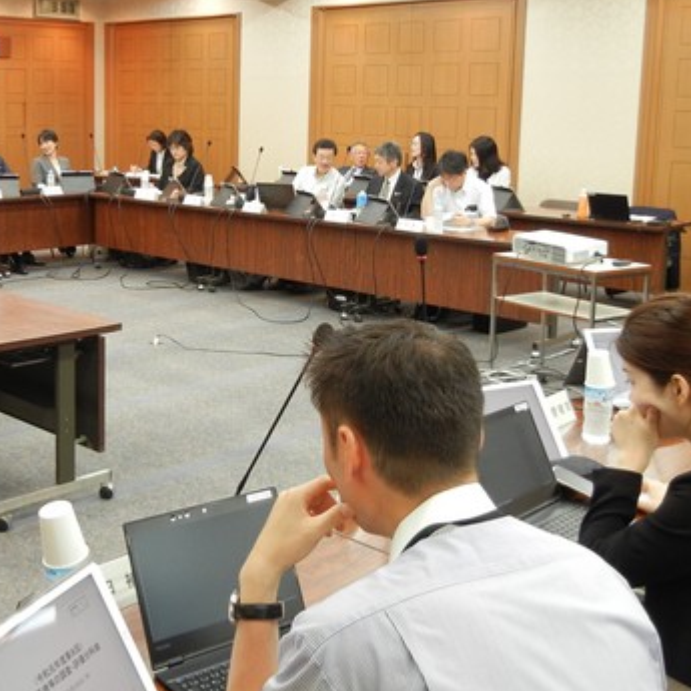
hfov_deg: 37.7
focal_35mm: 43
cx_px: 134
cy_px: 278
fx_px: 971
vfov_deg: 39.0
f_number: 3.5
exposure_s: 1/27.5
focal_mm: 5.4
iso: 400
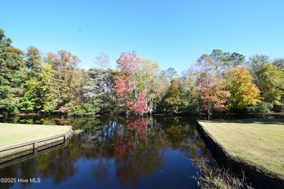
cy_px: 94
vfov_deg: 77.3
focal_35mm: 15
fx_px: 118
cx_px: 142
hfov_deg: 100.4
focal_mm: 10
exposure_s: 1/200
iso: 400
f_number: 10
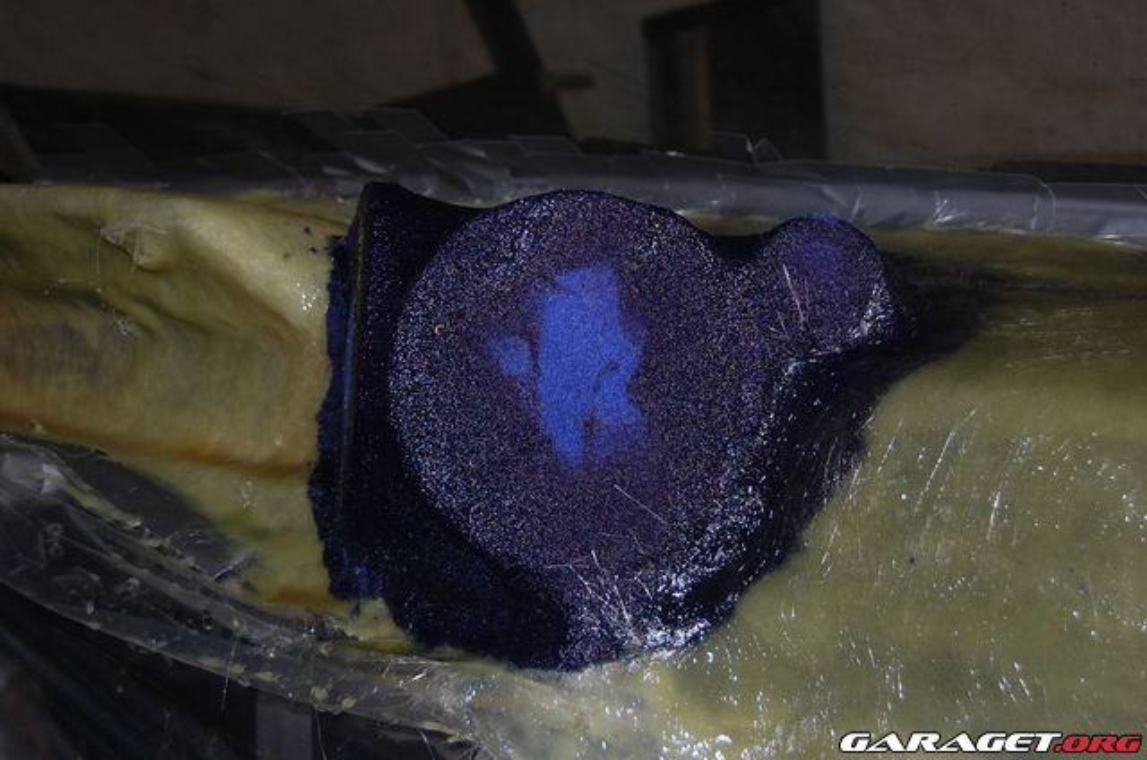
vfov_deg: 23.7
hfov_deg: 35.1
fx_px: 1812
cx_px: 574
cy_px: 380
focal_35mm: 57
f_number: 5
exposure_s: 1/60
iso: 400
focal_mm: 38
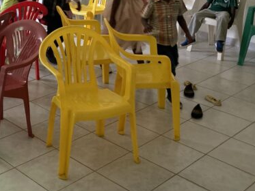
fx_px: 442
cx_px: 54
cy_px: 33
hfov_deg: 31.4
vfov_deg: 24.0
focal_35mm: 60
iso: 160
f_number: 1.8
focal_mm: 3.99
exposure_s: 1/60
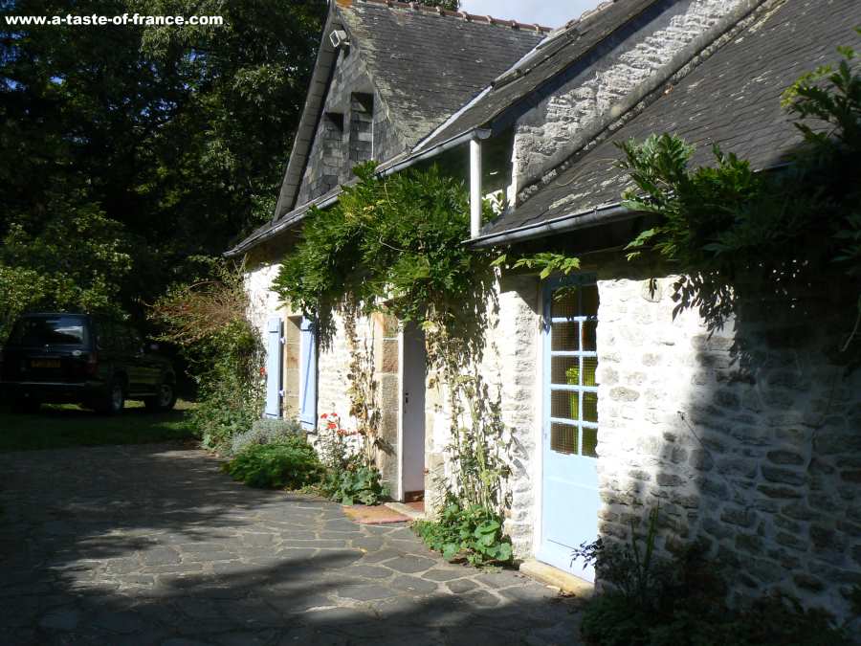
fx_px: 895
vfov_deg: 39.7
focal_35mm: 36
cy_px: 323
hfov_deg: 51.4
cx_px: 430
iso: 80
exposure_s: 1/400
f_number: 6.3
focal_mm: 6
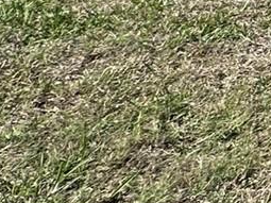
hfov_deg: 11.0
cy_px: -221
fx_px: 689
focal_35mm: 88
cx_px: 845
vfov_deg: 13.8
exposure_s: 1/764
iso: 40
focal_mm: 2.22
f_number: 2.2
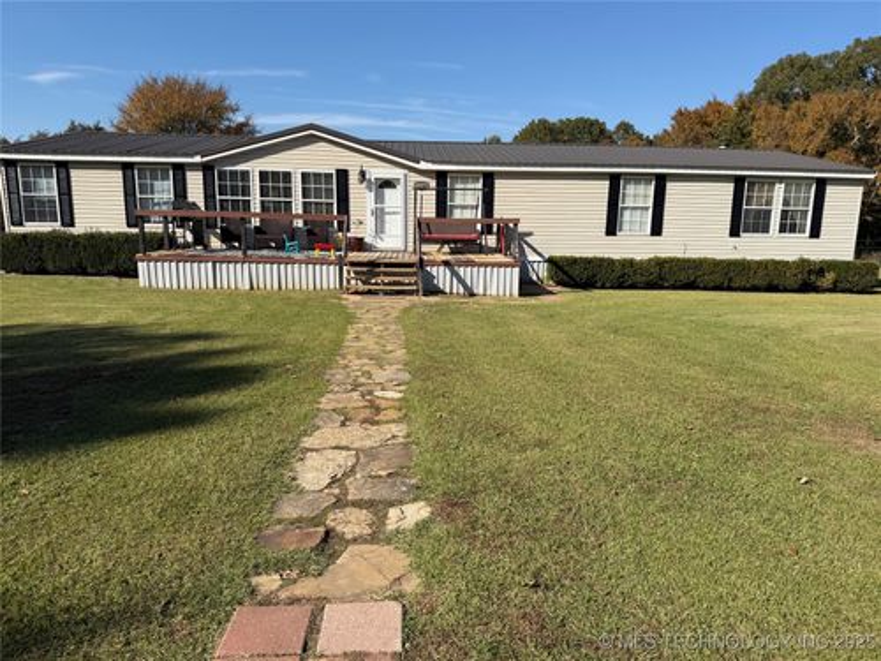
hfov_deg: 71.6
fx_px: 611
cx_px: 440
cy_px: 330
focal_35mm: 24
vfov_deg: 56.8
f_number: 1.78
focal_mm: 6.76
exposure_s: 1/5714
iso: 80
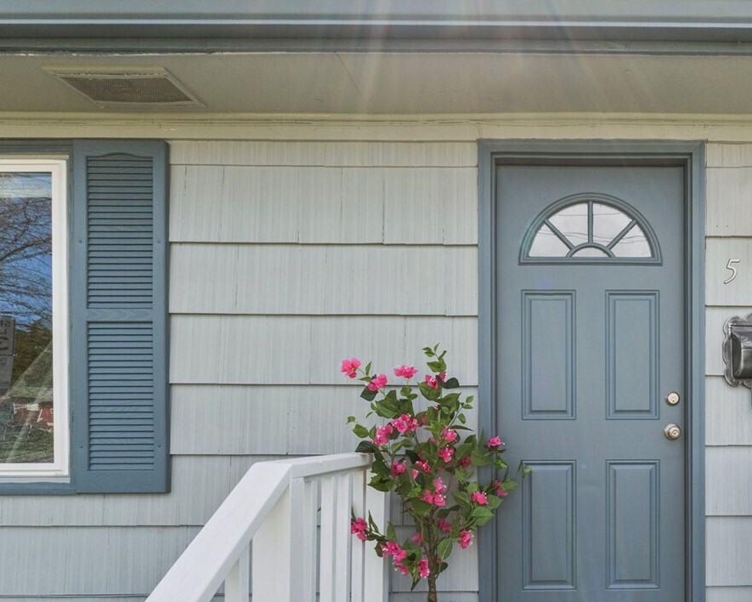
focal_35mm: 27
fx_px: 601
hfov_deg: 60.3
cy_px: 406
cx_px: 572
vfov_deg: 52.1
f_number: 10
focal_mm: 10
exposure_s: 1/125
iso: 250
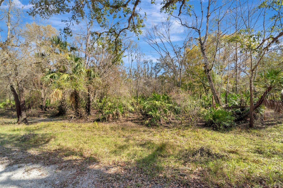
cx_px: 142
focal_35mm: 14
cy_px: 94
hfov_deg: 104.3
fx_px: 110
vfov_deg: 81.2
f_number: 9
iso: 250
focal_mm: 14
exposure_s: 1/800
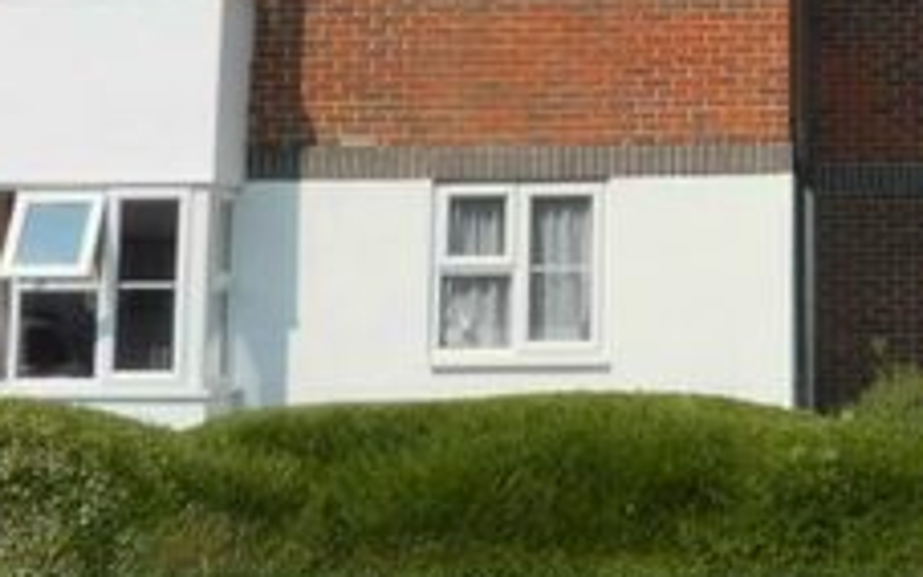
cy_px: -282
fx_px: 2466
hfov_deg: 20.6
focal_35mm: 98
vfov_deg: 12.7
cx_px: 911
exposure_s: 1/1300
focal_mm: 5.4
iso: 100
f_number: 4.5
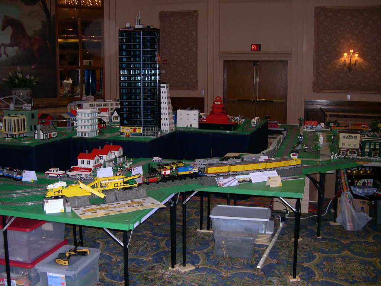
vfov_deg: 37.7
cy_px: 143
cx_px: 190
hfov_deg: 49.0
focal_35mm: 38
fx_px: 418
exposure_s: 1/60
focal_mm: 8
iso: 325
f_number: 2.8
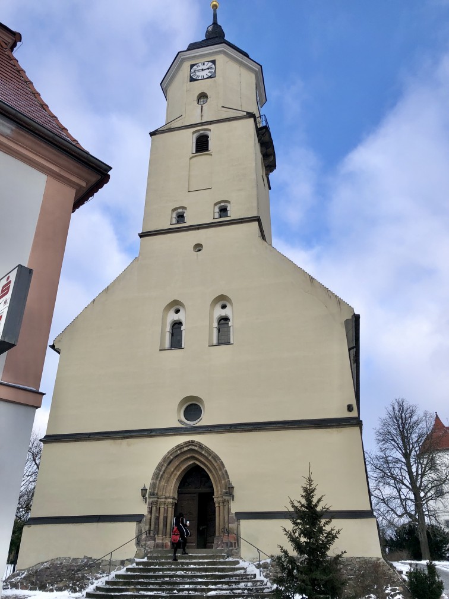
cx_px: 224
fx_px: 484
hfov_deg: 49.7
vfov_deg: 63.4
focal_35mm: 28
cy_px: 300
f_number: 1.8
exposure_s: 1/827
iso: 20
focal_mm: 4
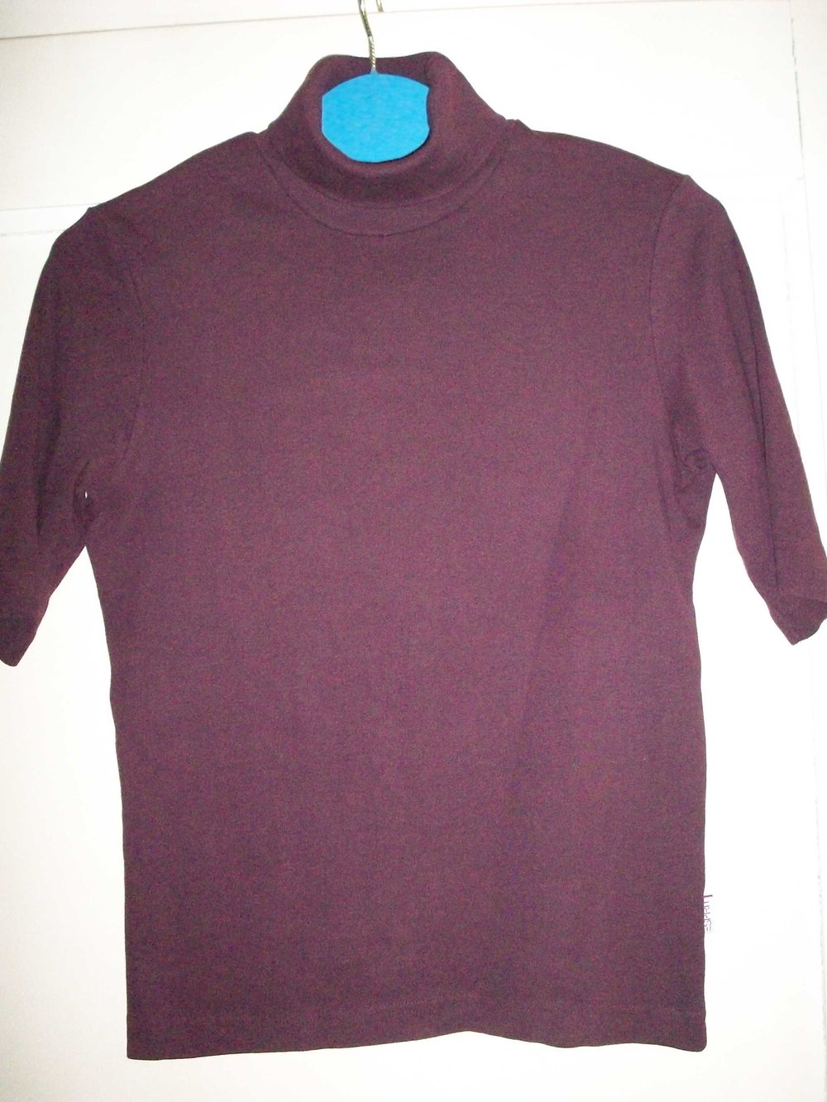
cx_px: 414
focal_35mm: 37
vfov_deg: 50.1
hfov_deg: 38.7
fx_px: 1178
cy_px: 551
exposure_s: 1/128
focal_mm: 6.2
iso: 800
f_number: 2.8
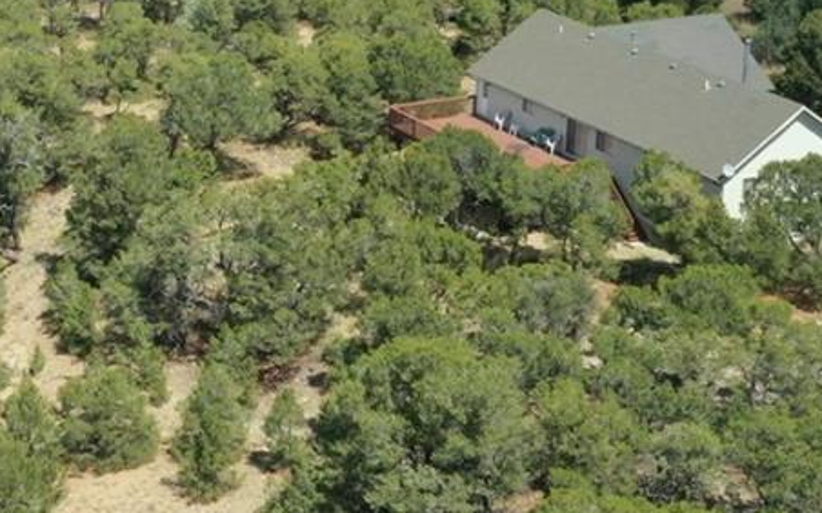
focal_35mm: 101
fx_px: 2261
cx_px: -31
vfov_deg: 12.8
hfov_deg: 19.9
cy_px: 27
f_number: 11
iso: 400
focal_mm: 10.26
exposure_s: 1/400
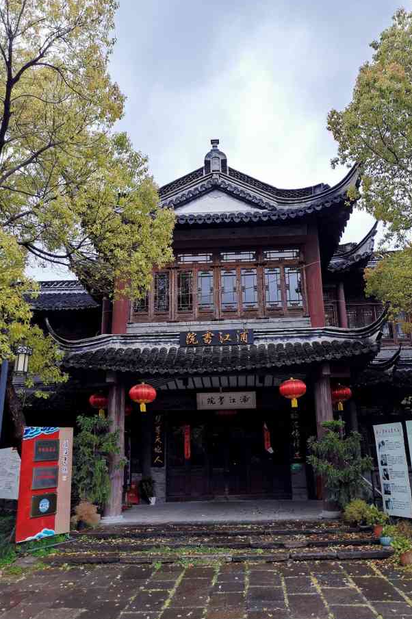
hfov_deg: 44.9
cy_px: 313
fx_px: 498
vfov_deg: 63.7
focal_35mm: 29
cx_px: 228
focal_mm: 4.75
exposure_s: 1/137
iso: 50
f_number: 1.8
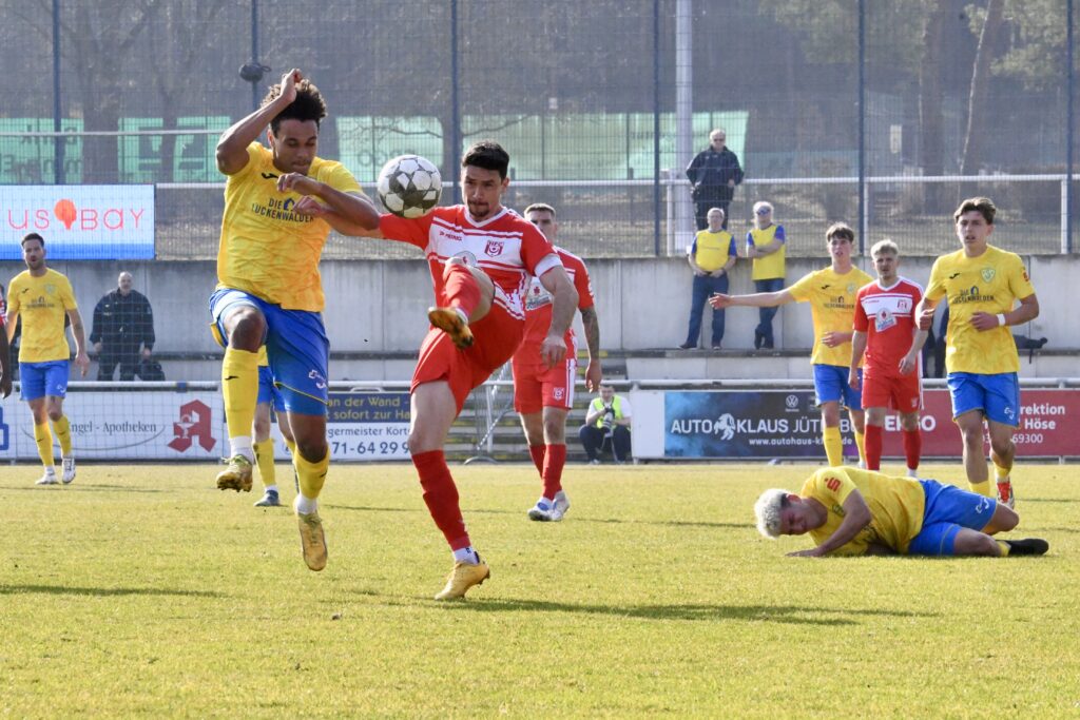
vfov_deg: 7.0
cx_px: 540
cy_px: 360
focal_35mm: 195
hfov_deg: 10.5
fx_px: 5850
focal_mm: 195
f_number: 18
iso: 8000
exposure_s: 1/1600
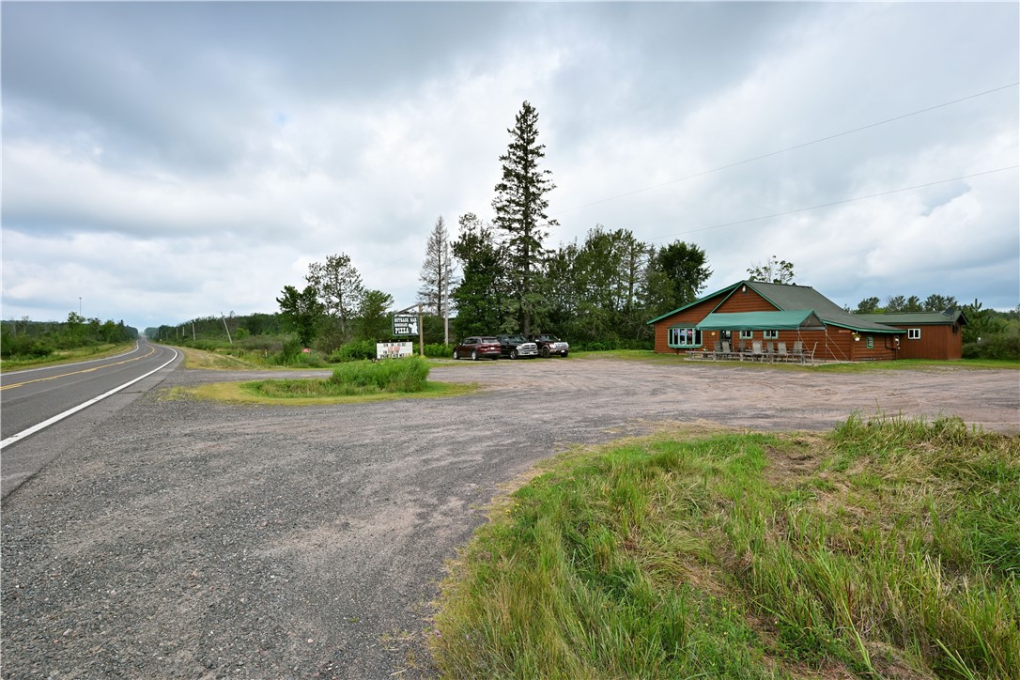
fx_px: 496
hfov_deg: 91.6
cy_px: 340
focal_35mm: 18
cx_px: 510
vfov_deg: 68.9
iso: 250
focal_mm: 17.5
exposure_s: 1/1000
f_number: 5.6
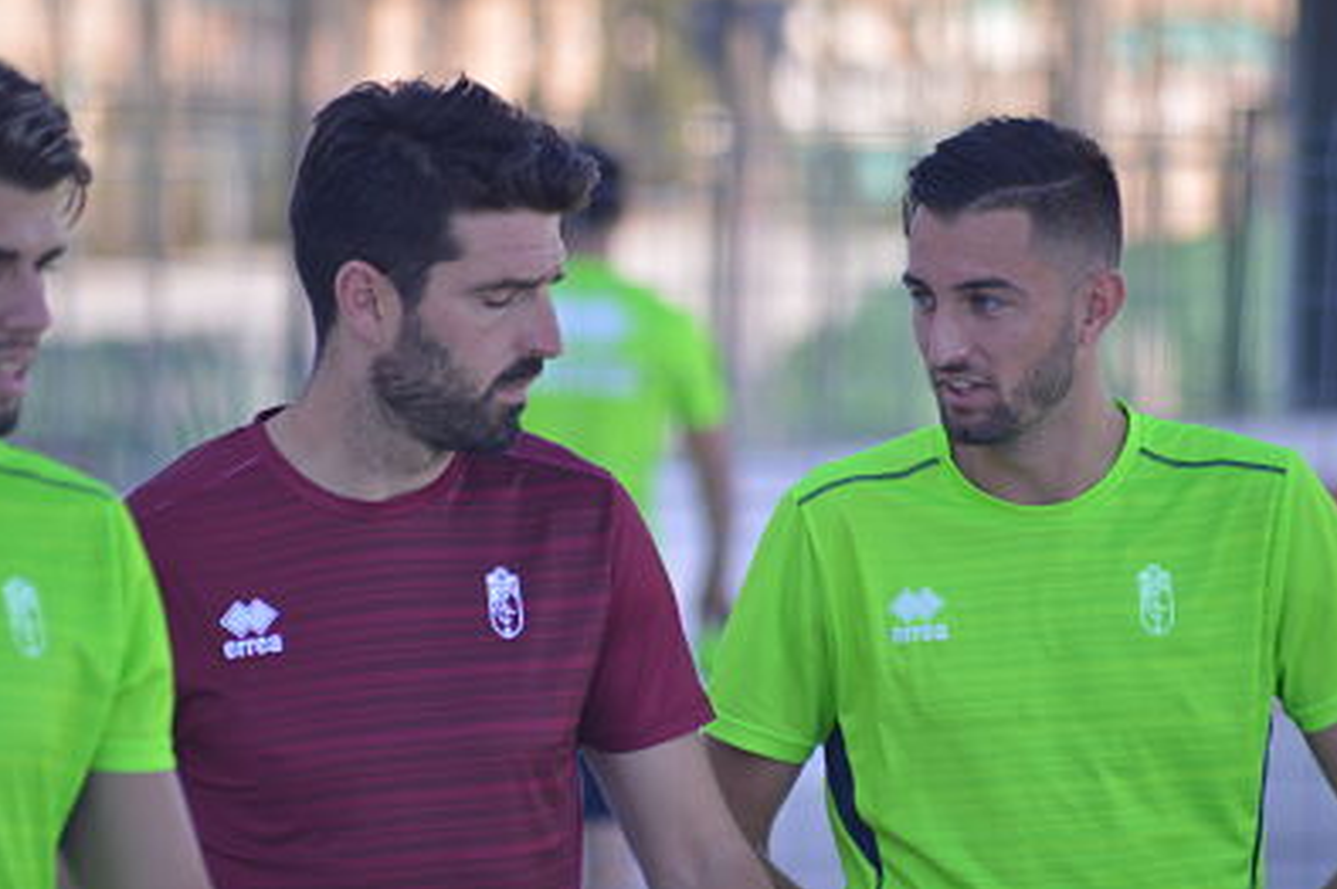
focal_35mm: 457
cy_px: 441
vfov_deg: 3.0
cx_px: 665
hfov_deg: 4.5
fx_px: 16958
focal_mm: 300
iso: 500
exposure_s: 1/500
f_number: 5.6
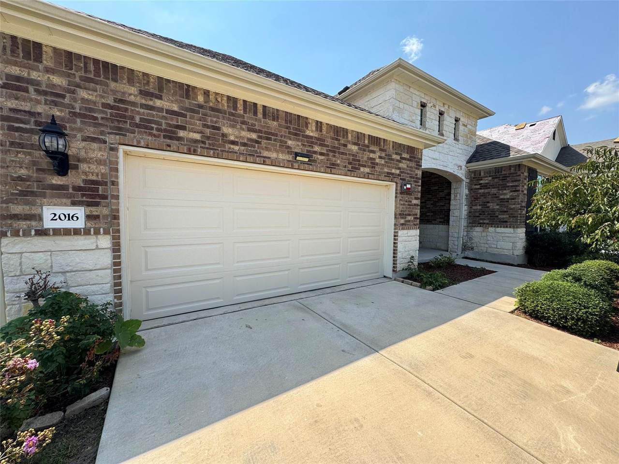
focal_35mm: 14
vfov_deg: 85.7
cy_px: 232
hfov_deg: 102.1
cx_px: 310
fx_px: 250
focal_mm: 2.22
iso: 50
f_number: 2.2
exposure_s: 1/1277
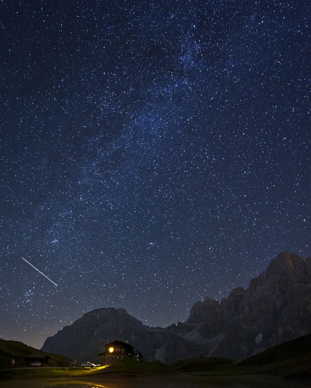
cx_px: 151
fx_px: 230
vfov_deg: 78.4
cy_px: 250
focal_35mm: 20
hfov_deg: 68.1
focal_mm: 14
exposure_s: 30
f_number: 2.8
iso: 6400
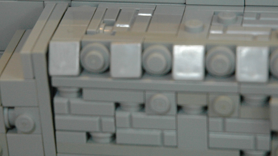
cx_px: 107
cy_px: -4
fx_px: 1556
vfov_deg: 5.7
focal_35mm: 211
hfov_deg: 10.2
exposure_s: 1/30
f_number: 4.5
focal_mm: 70
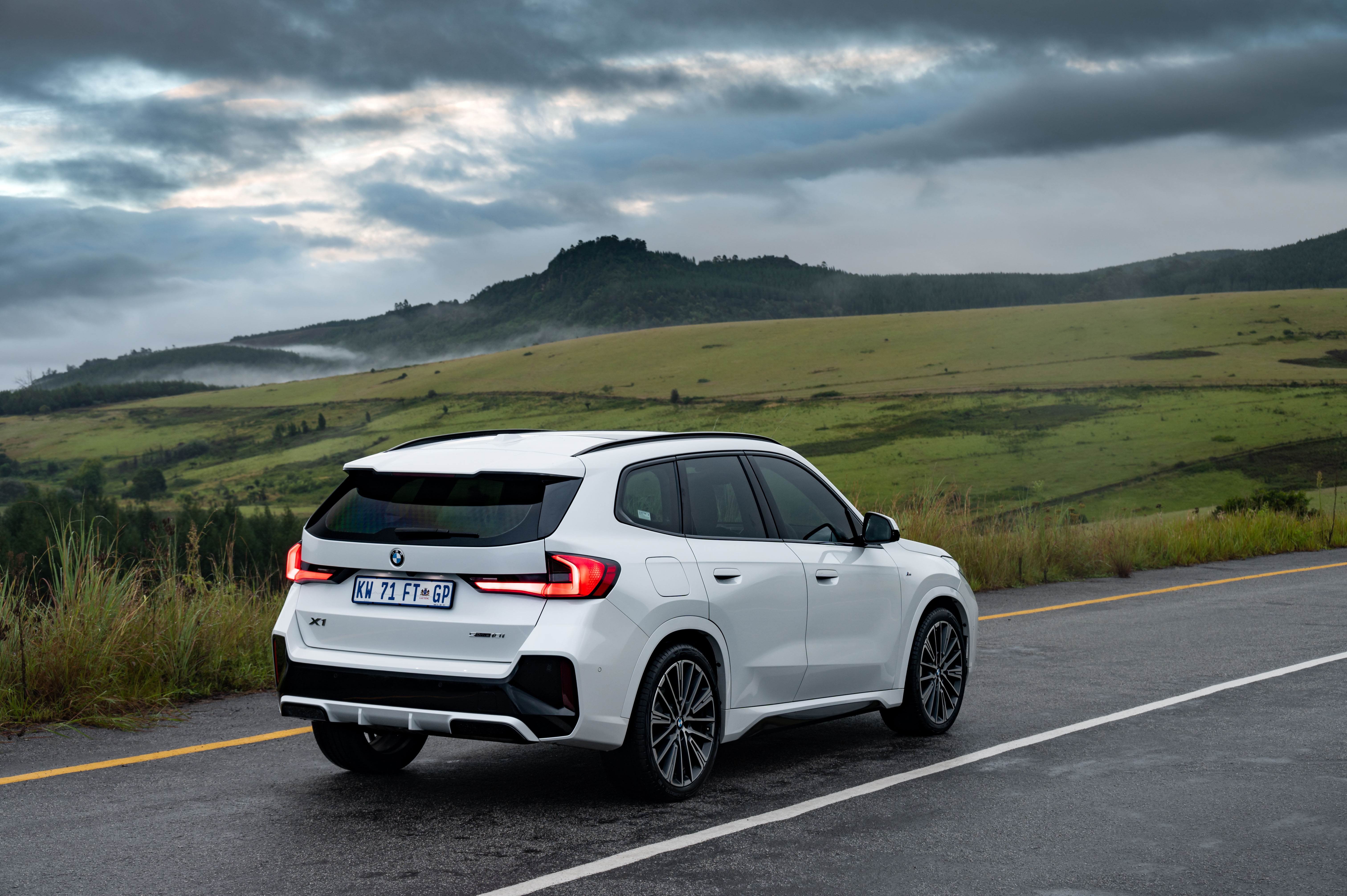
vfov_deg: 23.3
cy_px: 448
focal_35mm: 58
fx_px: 2169
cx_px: 674
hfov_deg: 34.5
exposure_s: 1/10
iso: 200
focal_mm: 58
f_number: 8
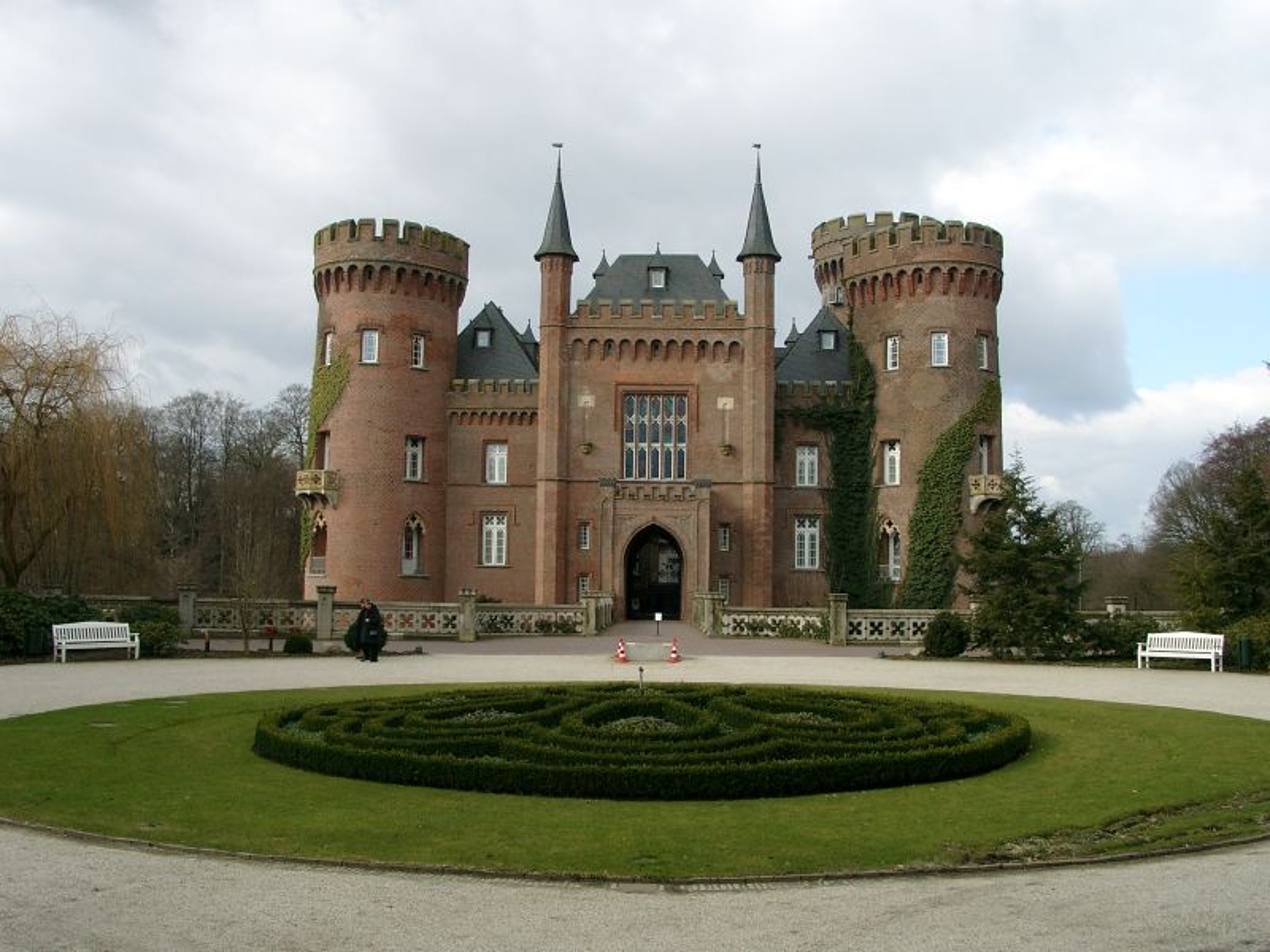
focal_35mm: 34
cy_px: 476
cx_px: 635
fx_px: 1247
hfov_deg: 54.0
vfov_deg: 41.8
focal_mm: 7.13
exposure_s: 1/281
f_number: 4
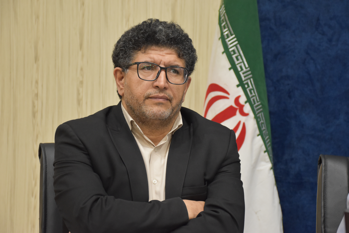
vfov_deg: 13.8
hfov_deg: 20.6
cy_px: 116
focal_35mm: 99
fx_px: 960
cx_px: 174
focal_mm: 66
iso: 1800
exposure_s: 1/60
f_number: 5
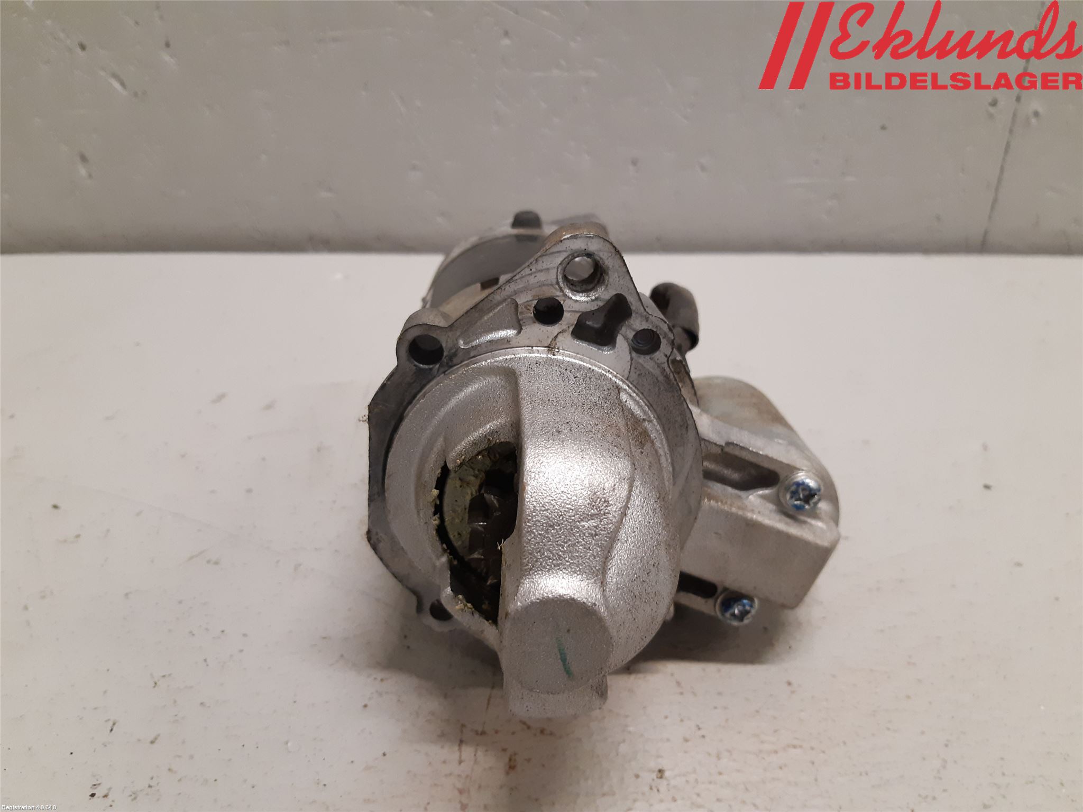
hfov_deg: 67.3
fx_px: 813
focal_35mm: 26
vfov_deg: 53.1
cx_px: 542
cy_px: 406
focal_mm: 3.93
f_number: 1.7
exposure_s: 1/50
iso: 200
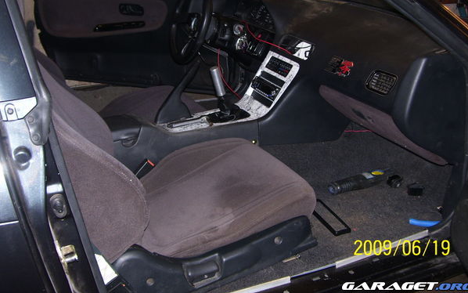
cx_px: 225
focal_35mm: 42
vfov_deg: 30.4
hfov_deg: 47.2
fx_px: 536
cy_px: 106
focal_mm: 6
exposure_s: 1/60
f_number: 2.7
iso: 80
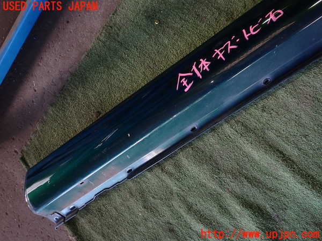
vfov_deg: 46.8
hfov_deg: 60.0
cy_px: 120
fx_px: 279
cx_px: 161
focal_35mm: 30
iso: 160
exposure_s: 1/60
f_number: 2.3
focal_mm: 5.4
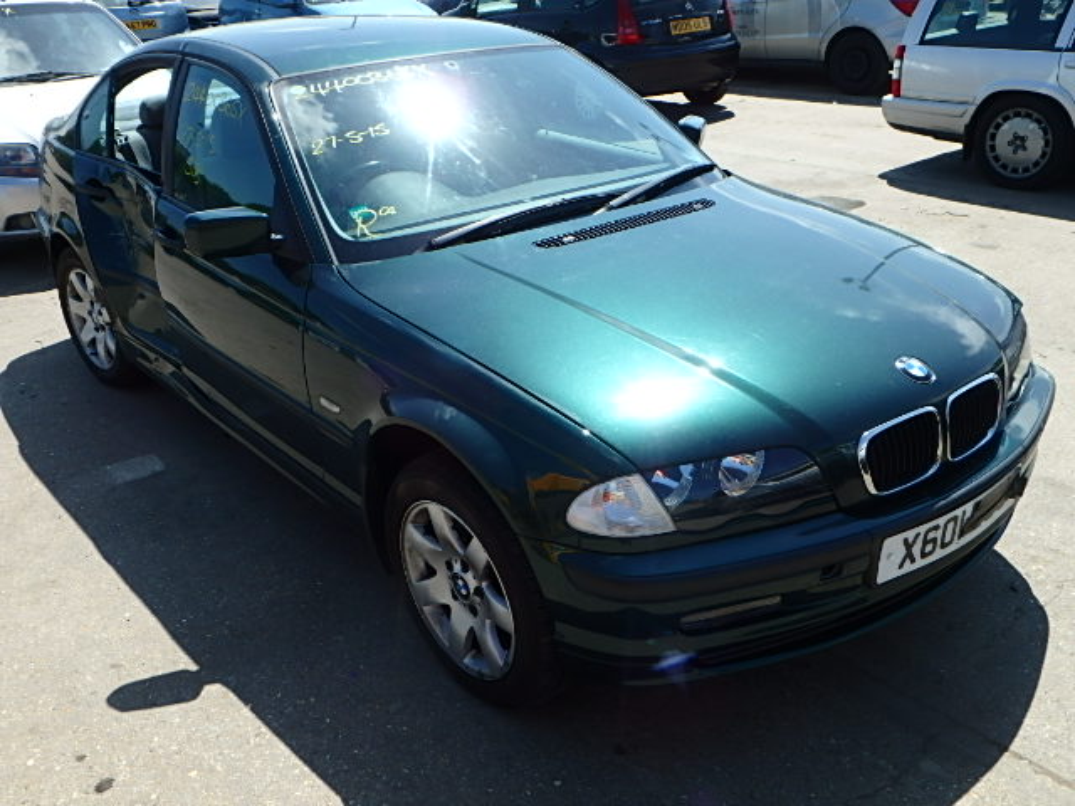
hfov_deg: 54.0
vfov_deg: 41.8
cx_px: 538
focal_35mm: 34
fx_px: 1056
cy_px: 403
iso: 125
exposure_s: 1/500
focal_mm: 6
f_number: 4.9
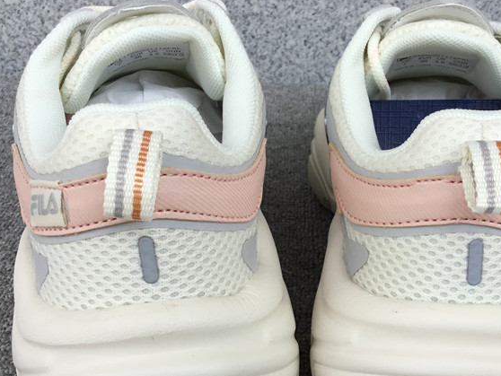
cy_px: 226
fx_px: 724
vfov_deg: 29.1
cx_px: 312
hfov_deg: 37.9
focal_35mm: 50
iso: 25
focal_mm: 3.3
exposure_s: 1/590
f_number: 2.4
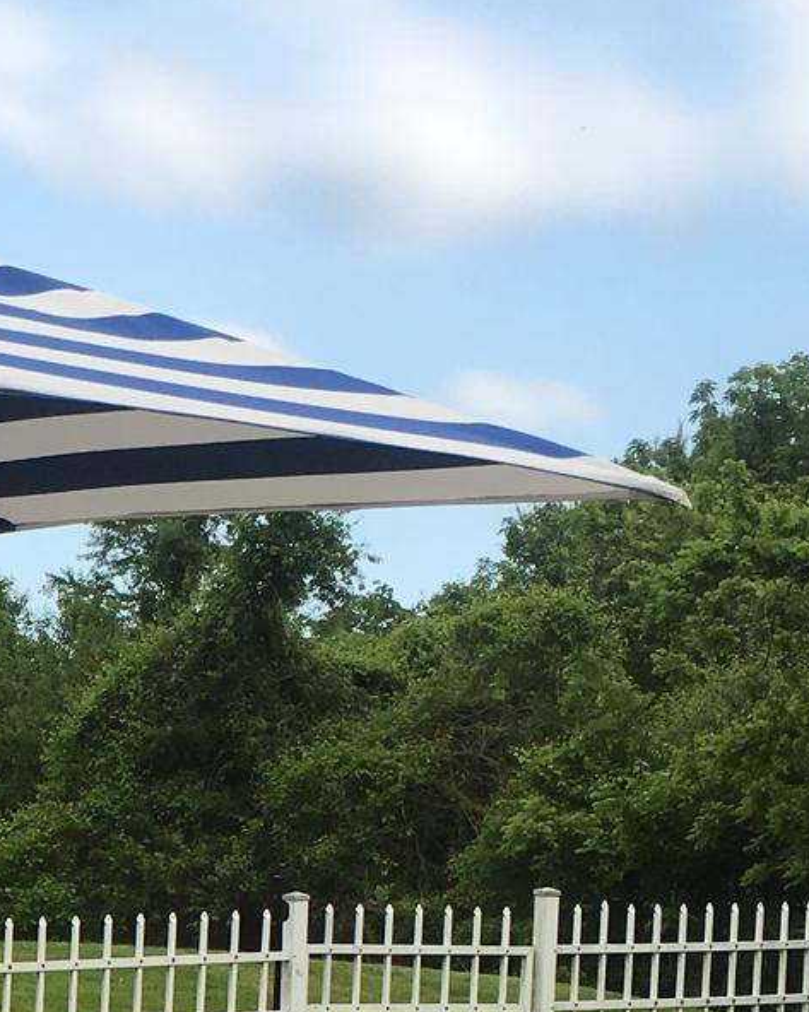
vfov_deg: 19.0
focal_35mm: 98
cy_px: 1029
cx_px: -320
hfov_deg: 14.8
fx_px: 2935
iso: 25
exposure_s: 1/657
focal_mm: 4.15
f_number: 2.2
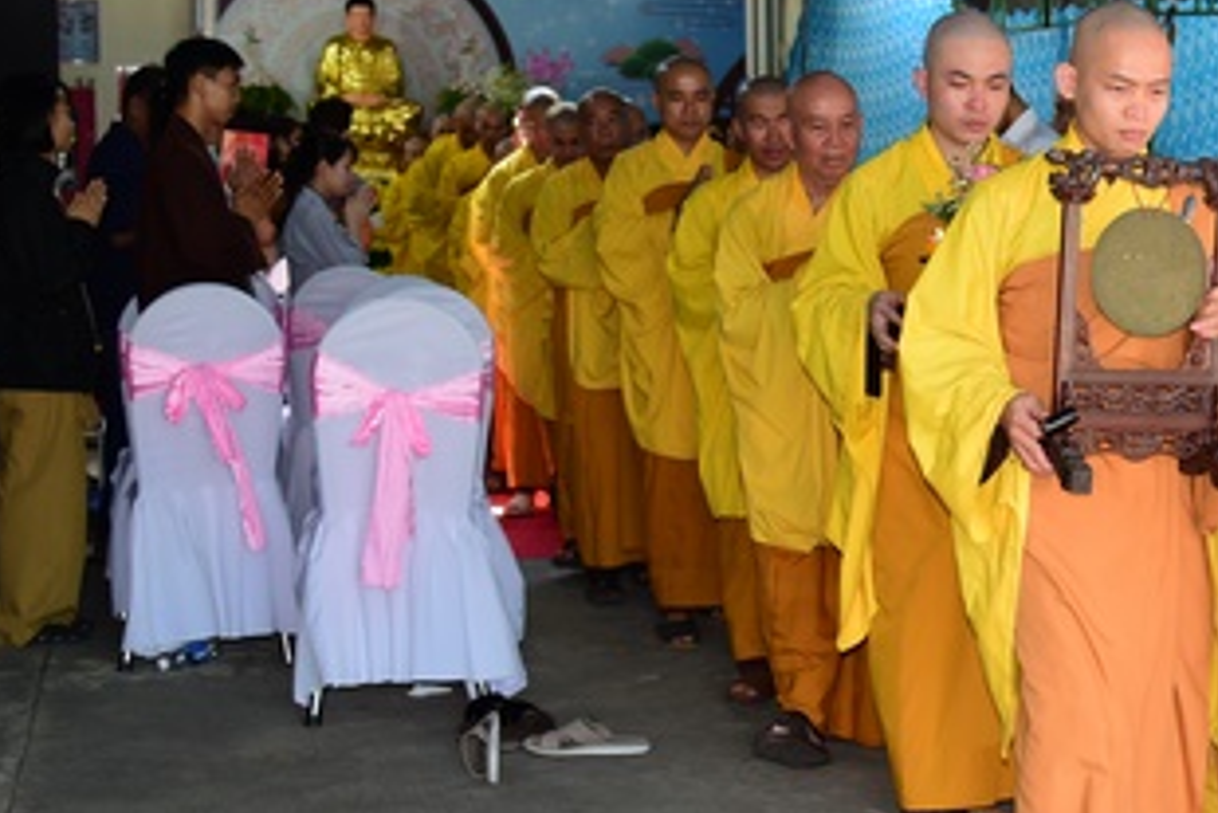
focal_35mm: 67
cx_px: 1128
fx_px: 2268
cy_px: 381
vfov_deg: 20.3
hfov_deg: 28.7
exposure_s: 1/80
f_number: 4
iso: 320
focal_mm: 32
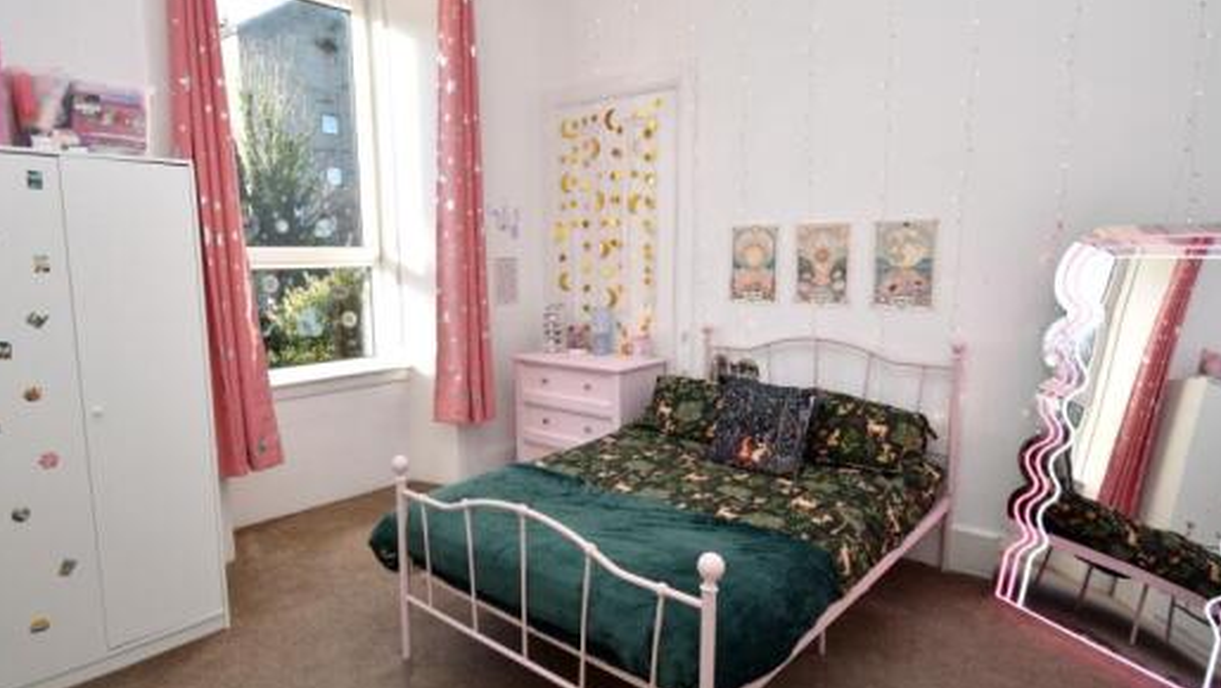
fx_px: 648
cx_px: 581
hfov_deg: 86.6
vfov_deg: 55.9
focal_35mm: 20
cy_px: 348
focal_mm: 10
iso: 100
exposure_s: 1/100
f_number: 5
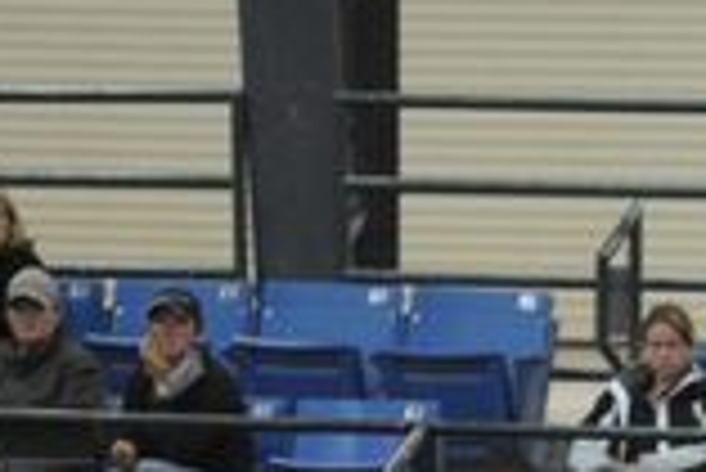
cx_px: 764
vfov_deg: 1.7
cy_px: 895
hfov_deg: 2.5
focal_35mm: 813
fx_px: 15958
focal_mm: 200
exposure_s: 1/400
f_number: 2.8
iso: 6400
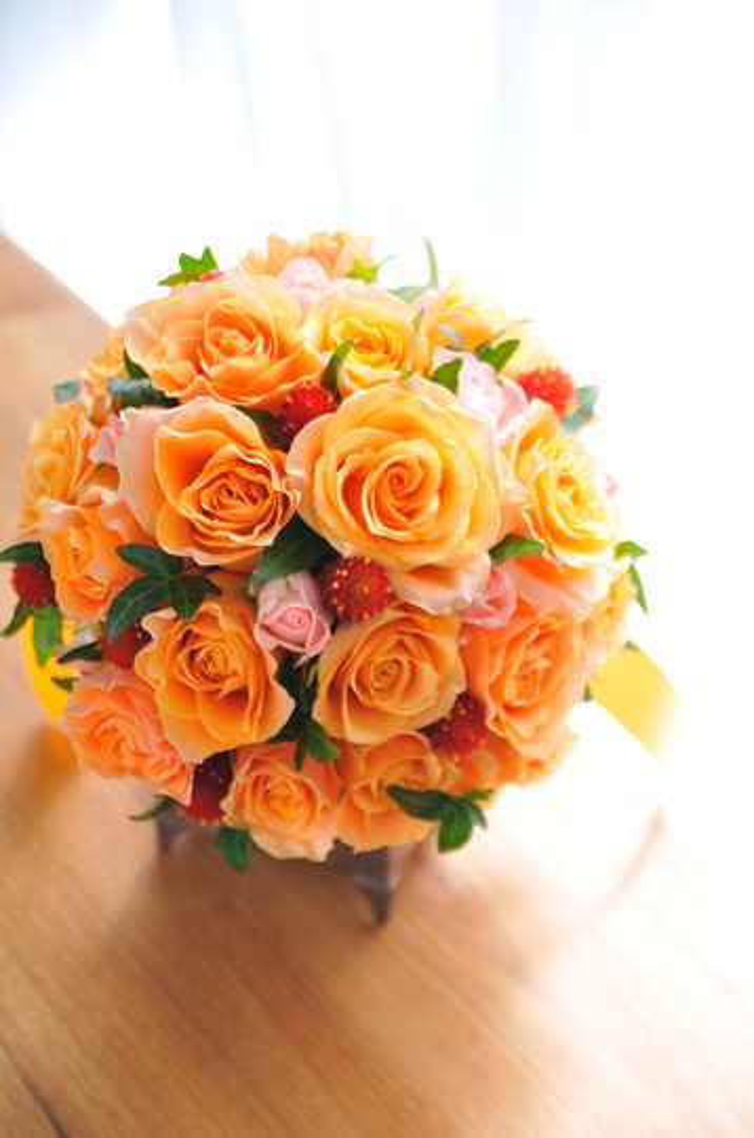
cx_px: 377
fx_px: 2176
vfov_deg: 29.3
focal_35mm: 69
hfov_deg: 19.7
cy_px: 569
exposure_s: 1/125
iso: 200
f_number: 2.8
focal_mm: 46
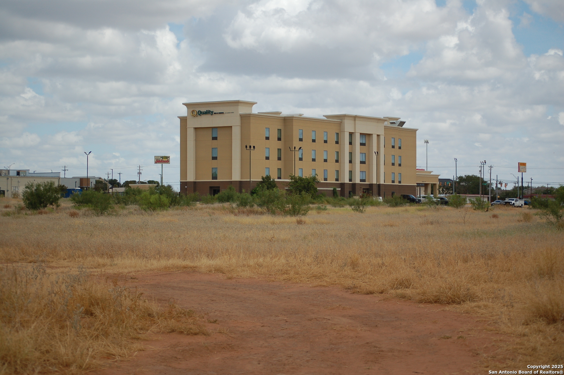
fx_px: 1291
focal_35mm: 82
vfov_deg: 16.5
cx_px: 282
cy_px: 188
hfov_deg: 24.6
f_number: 4
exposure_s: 1/2000
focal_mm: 55
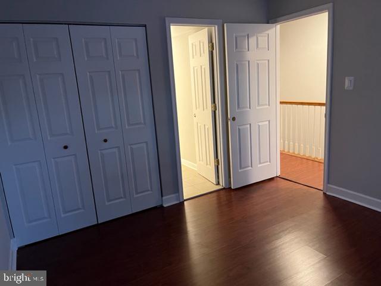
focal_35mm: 26
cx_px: 190
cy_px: 143
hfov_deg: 67.3
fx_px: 286
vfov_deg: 53.1
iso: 400
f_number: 1.6
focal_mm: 5.1
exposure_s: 1/40
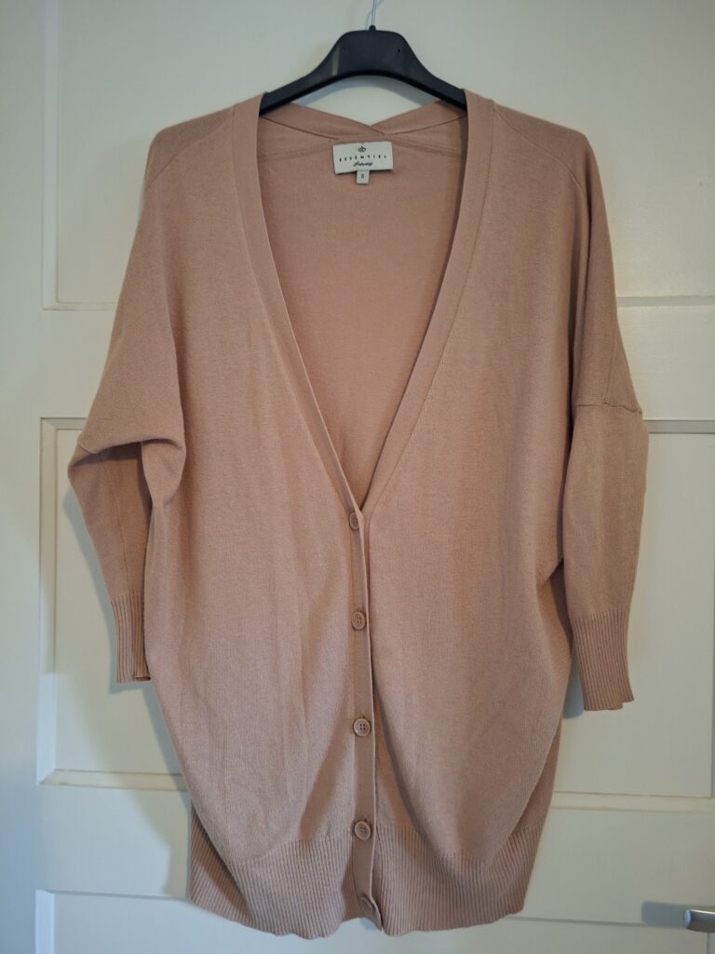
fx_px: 633
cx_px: 358
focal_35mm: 23
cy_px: 477
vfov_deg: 73.9
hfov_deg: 58.9
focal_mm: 5.54
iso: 800
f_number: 1.8
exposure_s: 1/24
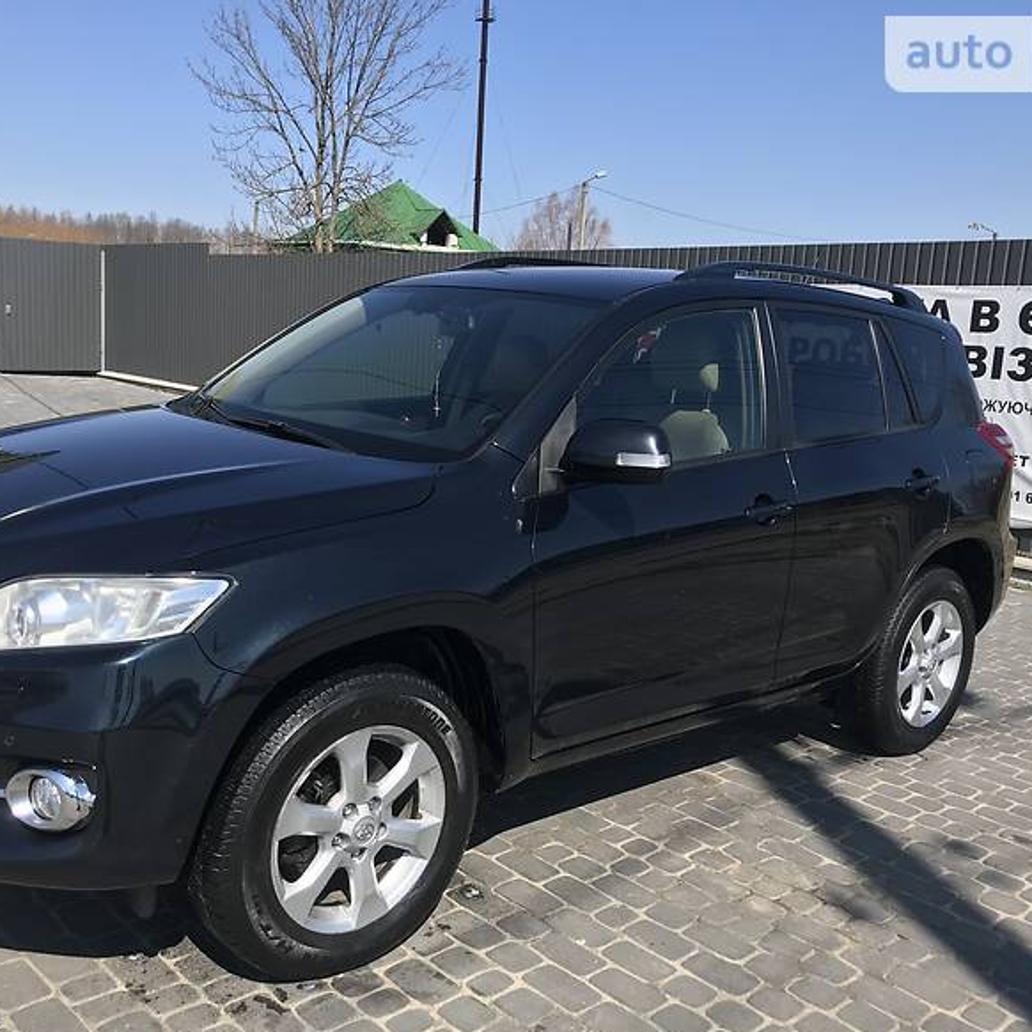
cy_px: 527
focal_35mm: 34
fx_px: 1147
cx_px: 457
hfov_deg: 48.4
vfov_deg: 48.4
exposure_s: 1/1742
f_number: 1.8
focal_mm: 4
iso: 20
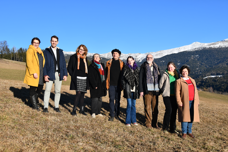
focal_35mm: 97
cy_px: 76
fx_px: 614
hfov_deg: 21.0
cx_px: 114
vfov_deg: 14.1
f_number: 9
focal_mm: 65
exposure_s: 1/320
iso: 100
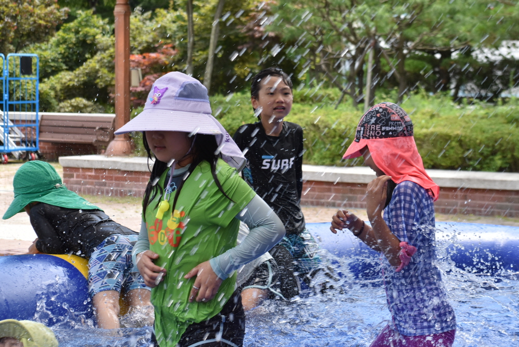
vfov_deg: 11.4
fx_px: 1731
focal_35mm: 120
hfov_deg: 17.1
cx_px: 260
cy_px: 174
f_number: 8
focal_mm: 80
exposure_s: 1/250
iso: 400
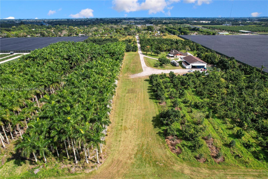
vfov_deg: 57.2
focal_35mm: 22
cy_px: 90
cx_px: 134
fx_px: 164
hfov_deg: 78.6
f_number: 2.8
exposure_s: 1/2000
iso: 120
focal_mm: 8.38
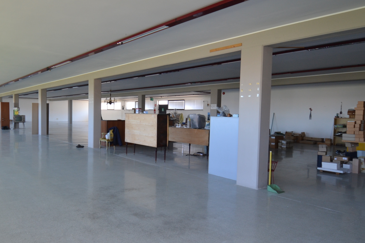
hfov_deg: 67.7
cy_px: 125
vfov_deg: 49.5
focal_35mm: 26
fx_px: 264
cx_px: 126
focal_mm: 12
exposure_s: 1/60
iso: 400
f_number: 4
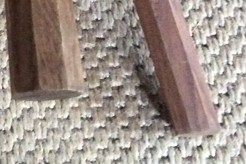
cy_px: -109
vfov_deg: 11.8
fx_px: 745
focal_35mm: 109
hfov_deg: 18.0
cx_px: -29
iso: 500
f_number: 2.4
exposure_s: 1/17
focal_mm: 3.3
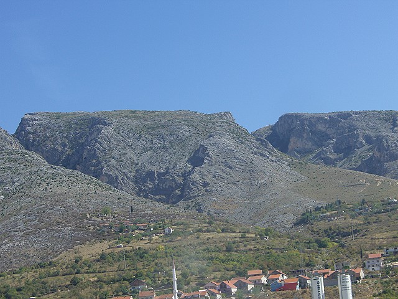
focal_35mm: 93
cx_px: 199
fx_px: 1069
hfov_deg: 21.1
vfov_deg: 15.9
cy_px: 150
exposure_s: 1/400
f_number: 4.8
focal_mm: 19.4
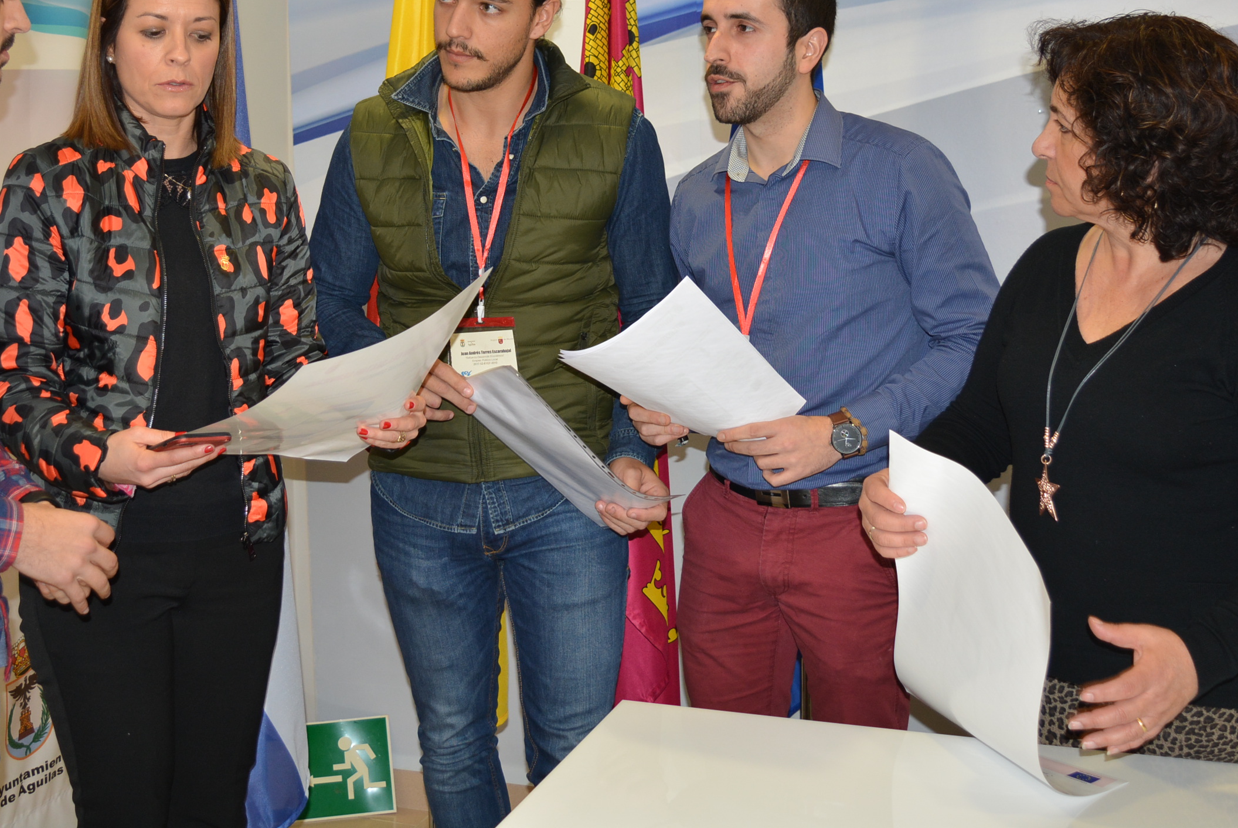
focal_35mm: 51
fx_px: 1755
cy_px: 256
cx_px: 530
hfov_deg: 38.8
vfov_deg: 26.3
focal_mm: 24
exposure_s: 1/60
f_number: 4
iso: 400
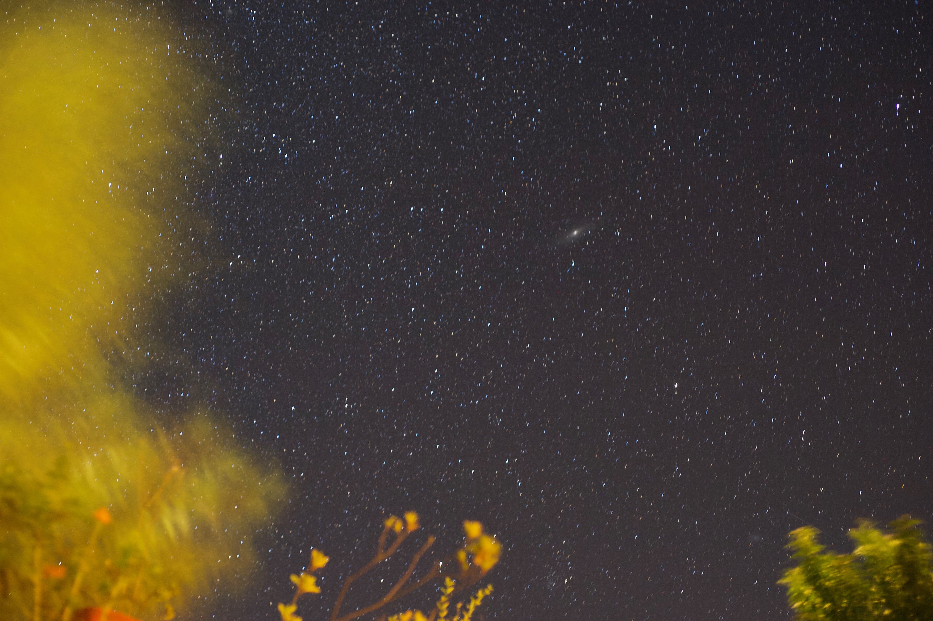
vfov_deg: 27.0
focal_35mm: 50
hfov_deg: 39.6
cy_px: 310
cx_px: 466
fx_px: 1295
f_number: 2.8
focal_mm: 50
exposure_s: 30
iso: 3200
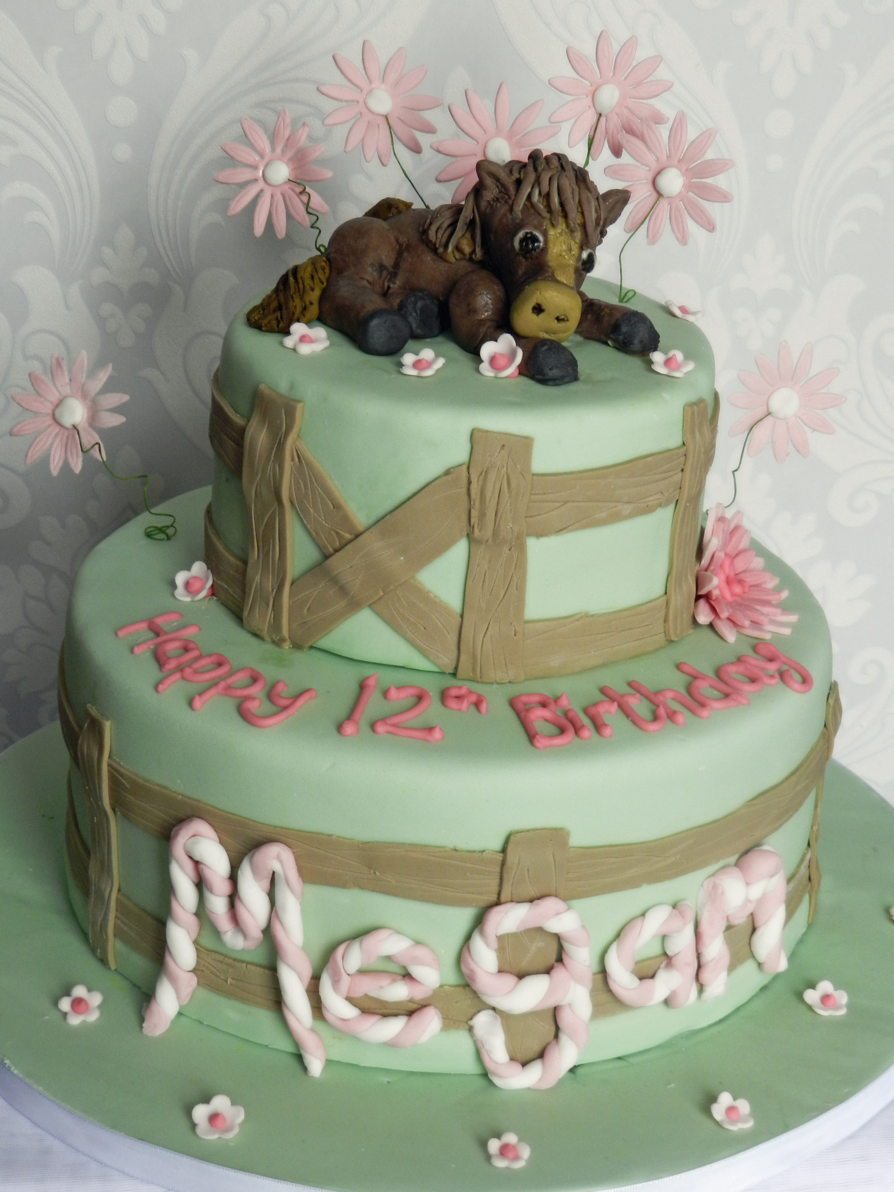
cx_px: 447
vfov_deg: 32.2
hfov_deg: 24.4
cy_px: 596
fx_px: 2066
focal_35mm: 60
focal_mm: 10.7
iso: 200
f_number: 4.6
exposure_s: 1/30
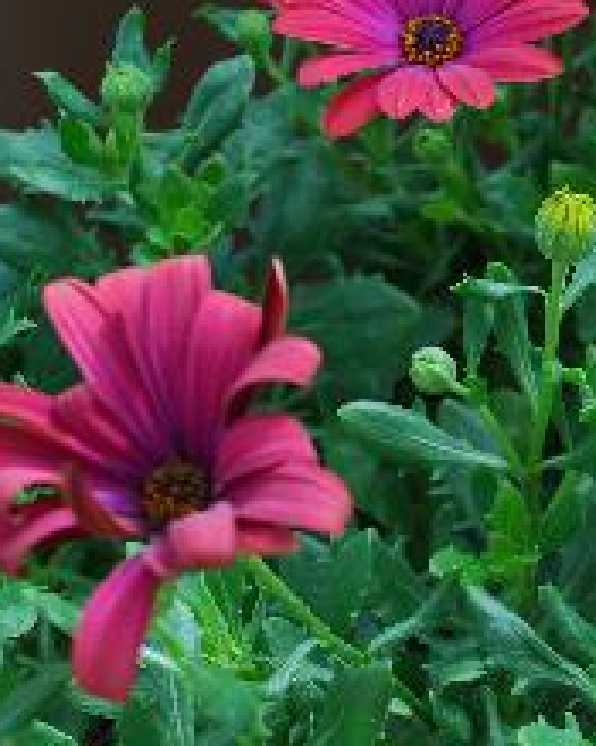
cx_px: 644
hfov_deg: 20.3
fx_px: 1589
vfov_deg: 26.4
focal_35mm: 72
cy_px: 361
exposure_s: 1/60
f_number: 6.3
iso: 200
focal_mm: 28
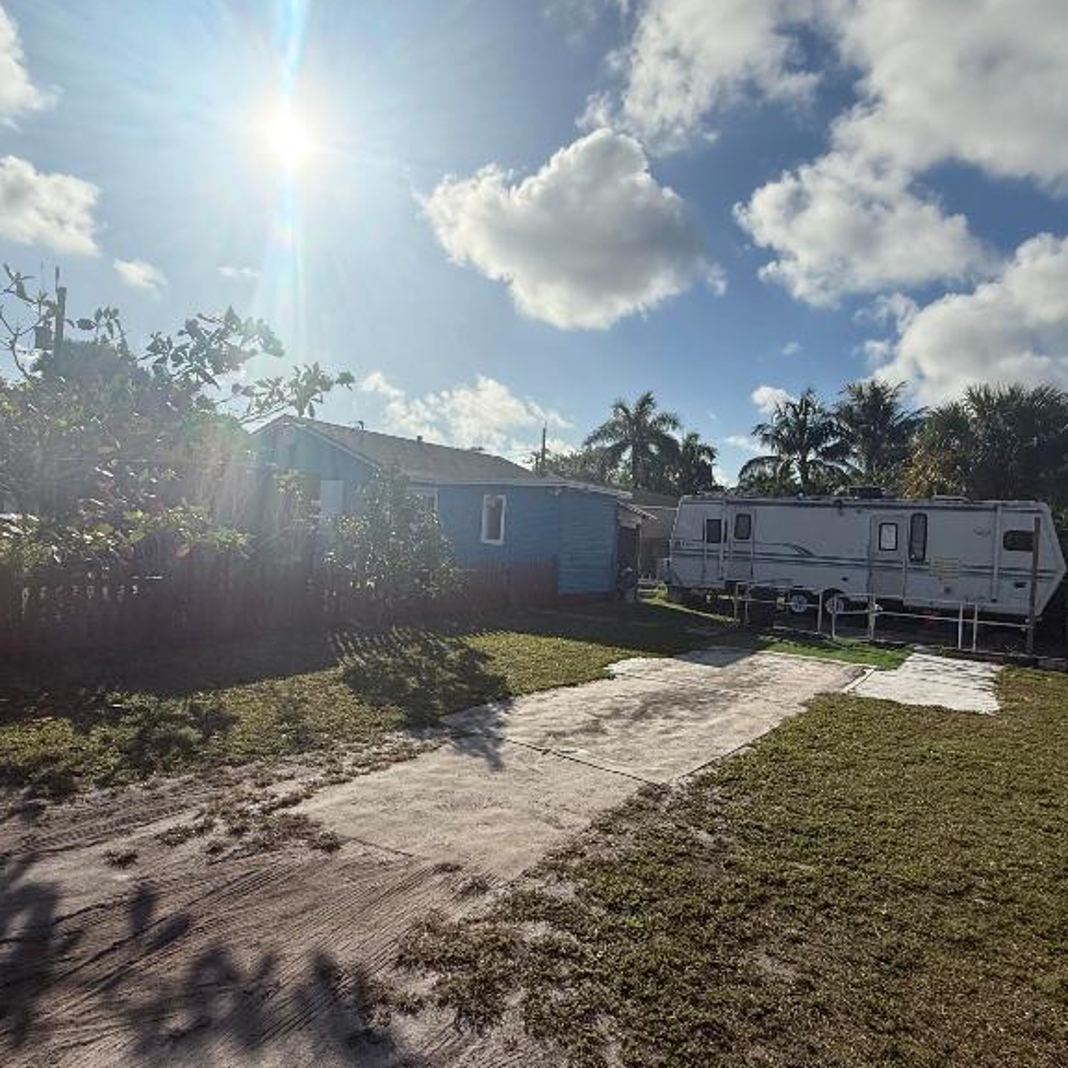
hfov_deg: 69.5
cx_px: 588
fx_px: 768
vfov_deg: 69.6
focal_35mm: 22
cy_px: 540
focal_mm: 2.22
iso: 50
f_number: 2.2
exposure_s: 1/6173
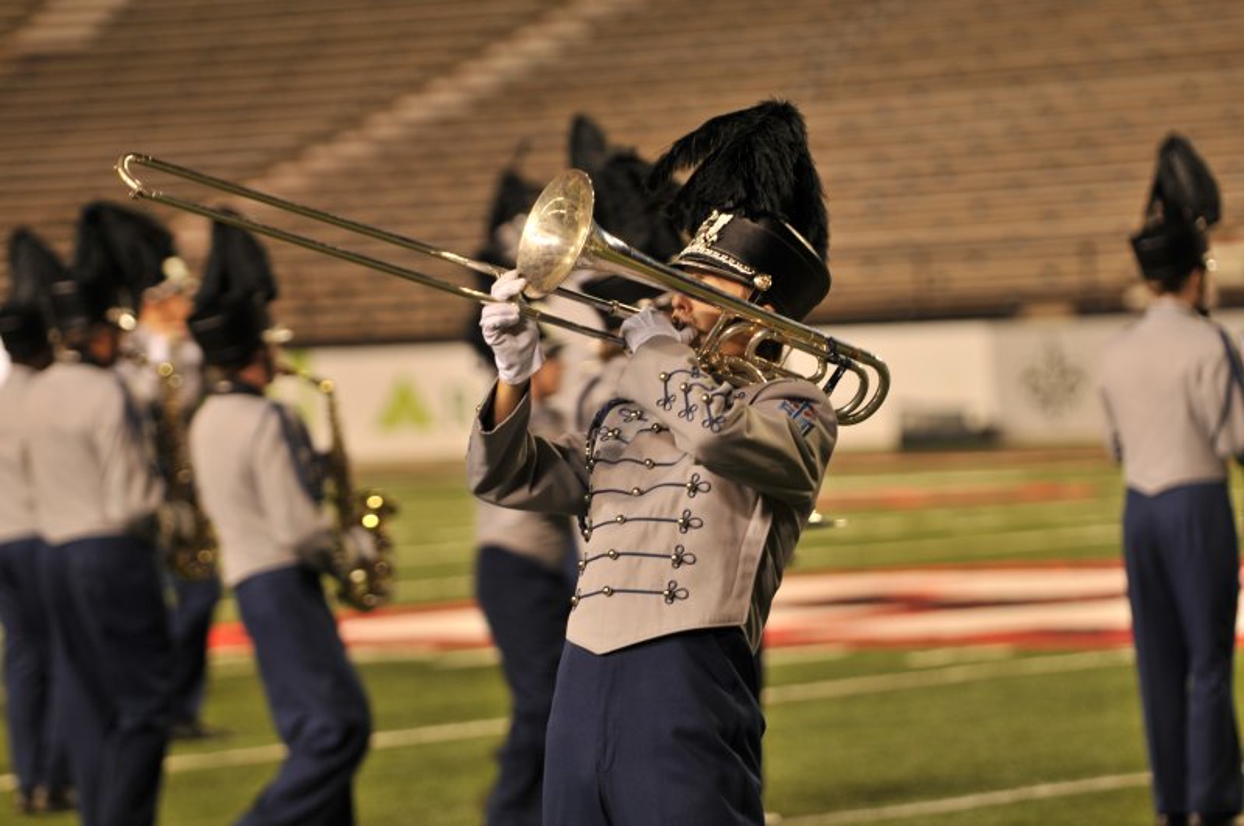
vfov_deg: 6.8
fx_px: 6988
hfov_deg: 10.2
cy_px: 413
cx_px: 622
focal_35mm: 202
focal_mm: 135
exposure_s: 1/60
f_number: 2.8
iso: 200
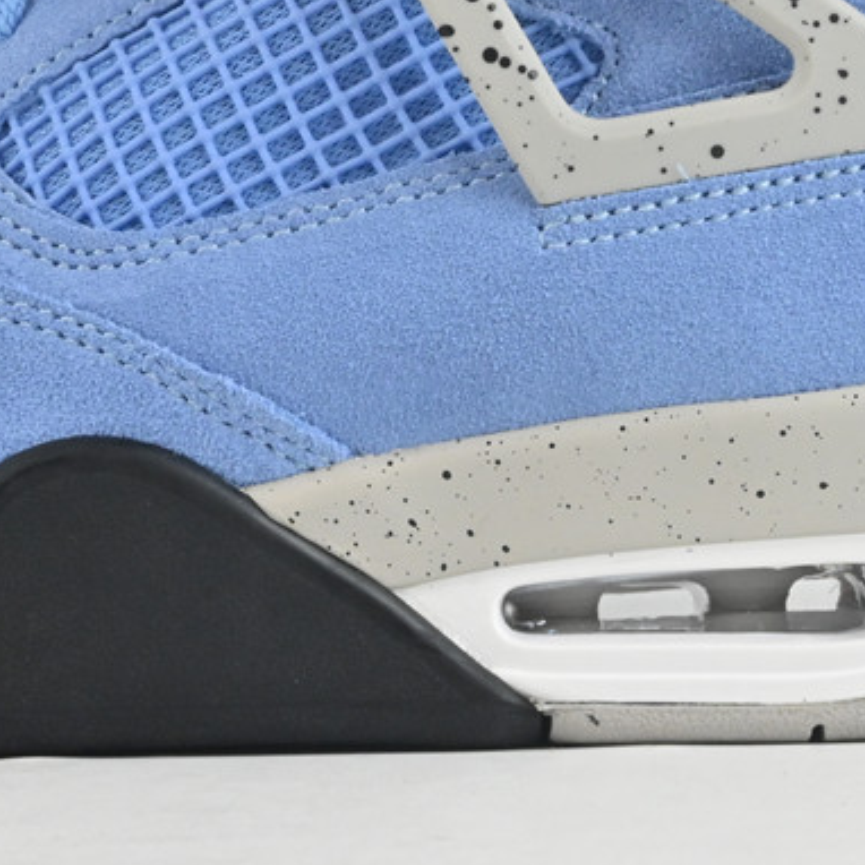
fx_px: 3967
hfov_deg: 12.4
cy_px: 86
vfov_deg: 12.4
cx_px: 294
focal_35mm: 140
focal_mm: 35
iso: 1250
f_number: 22
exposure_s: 1/20
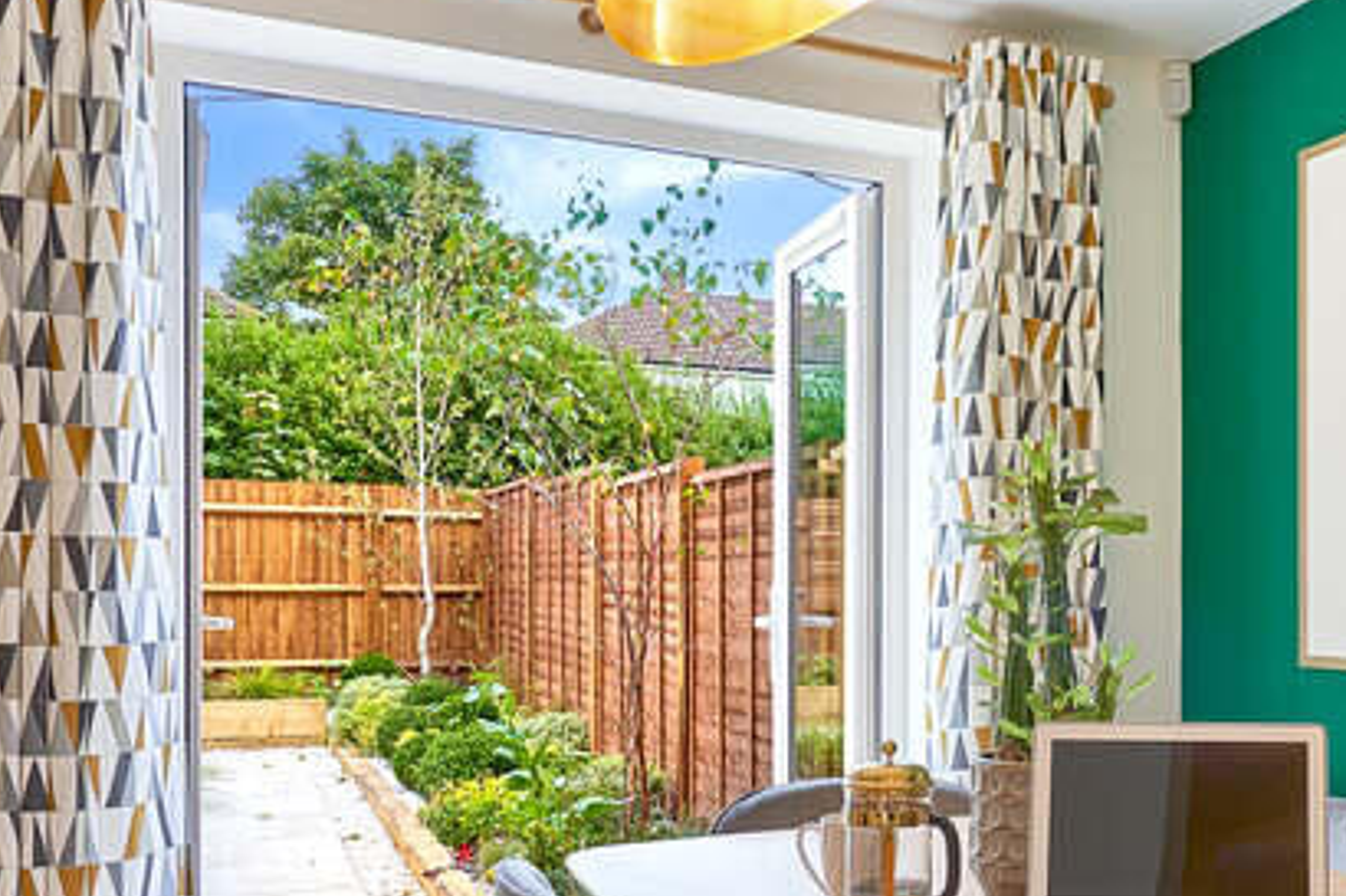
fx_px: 1495
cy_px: 573
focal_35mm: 40
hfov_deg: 45.3
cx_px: 1129
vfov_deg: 33.2
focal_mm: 16
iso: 100
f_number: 10
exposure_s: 1/5
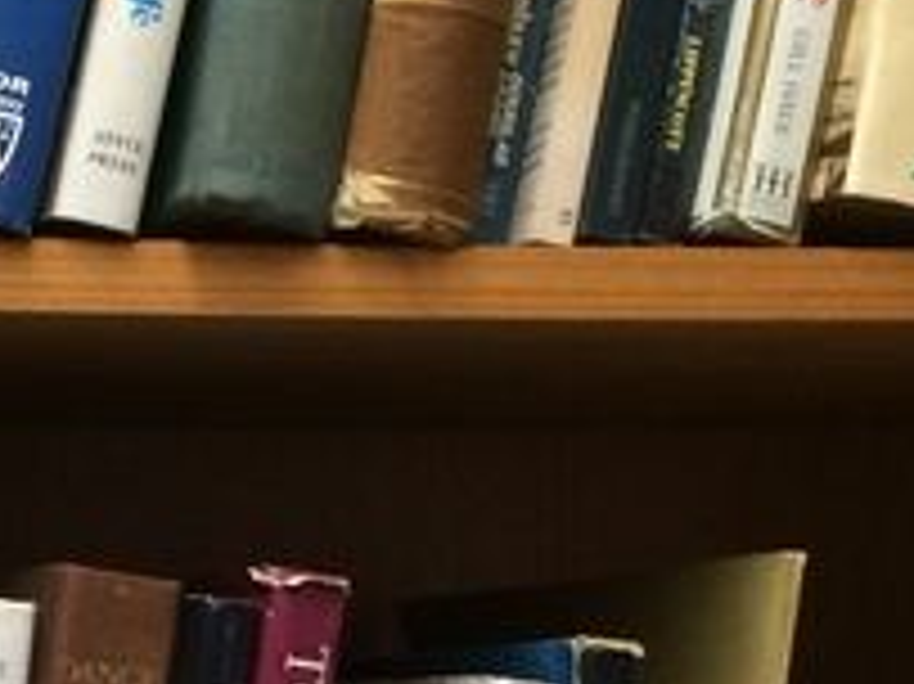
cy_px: 1091
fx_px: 3510
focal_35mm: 133
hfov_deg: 14.3
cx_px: -248
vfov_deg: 10.7
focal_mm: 4.12
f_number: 2.2
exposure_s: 1/30
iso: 200
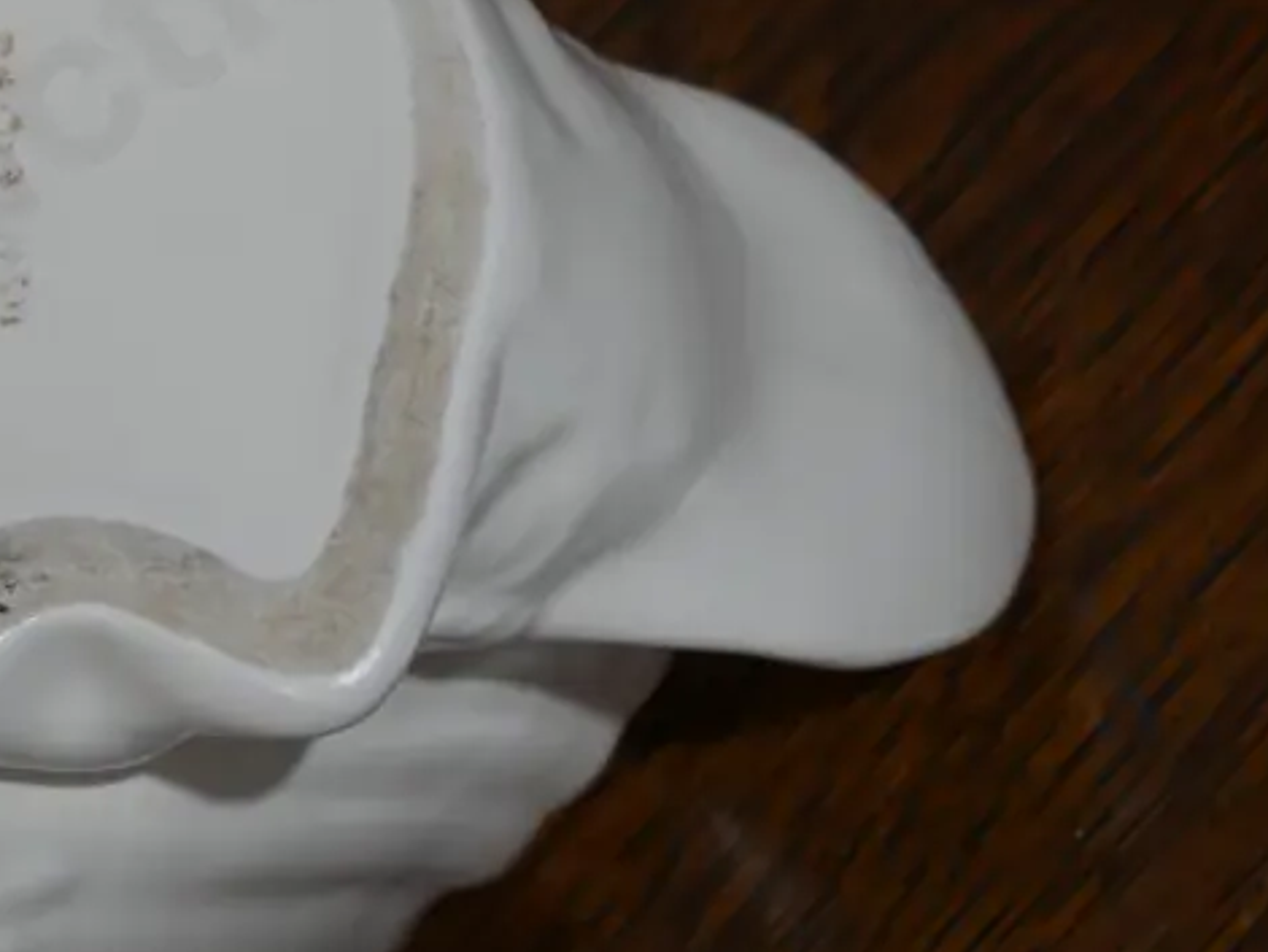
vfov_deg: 11.0
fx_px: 4948
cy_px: 171
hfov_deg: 14.4
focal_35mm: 135
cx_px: -16
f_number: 5.4
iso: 320
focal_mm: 31
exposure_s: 1/80
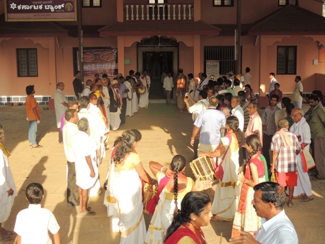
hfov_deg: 38.2
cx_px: 162
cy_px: 122
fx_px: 470
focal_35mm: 50
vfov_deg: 29.1
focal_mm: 8.9
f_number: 3.6
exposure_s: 1/160
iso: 100
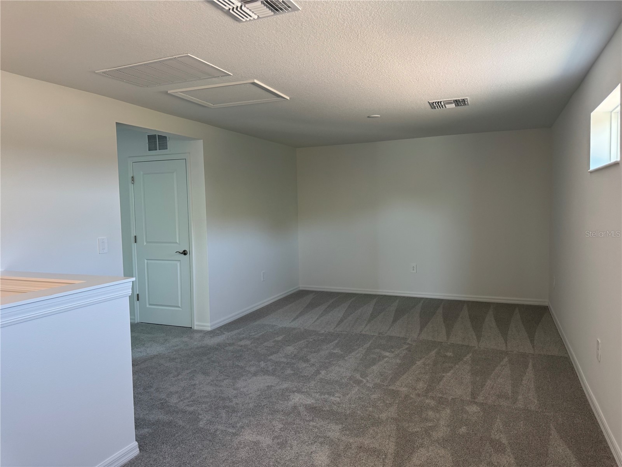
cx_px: 311
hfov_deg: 71.6
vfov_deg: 56.8
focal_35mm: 24
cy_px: 234
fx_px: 431
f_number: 1.78
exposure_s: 1/120
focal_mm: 6.76
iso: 200
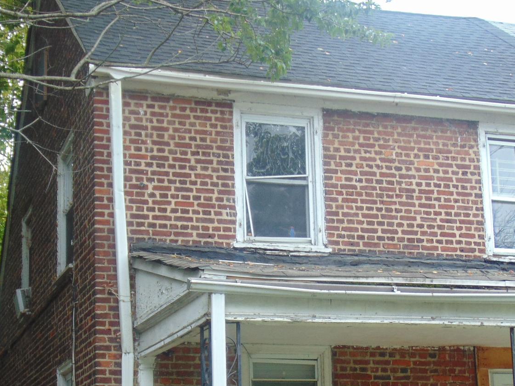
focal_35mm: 77
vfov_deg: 18.9
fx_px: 1146
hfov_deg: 25.3
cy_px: 332
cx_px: 191
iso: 80
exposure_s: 1/80
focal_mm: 7.6
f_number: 3.3
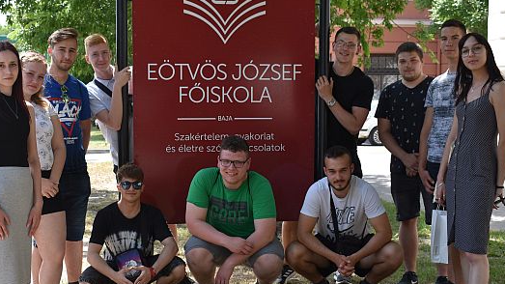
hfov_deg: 35.1
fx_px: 799
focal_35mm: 60
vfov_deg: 20.1
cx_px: 222
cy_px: 184
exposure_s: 1/250
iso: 200
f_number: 6.3
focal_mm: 31
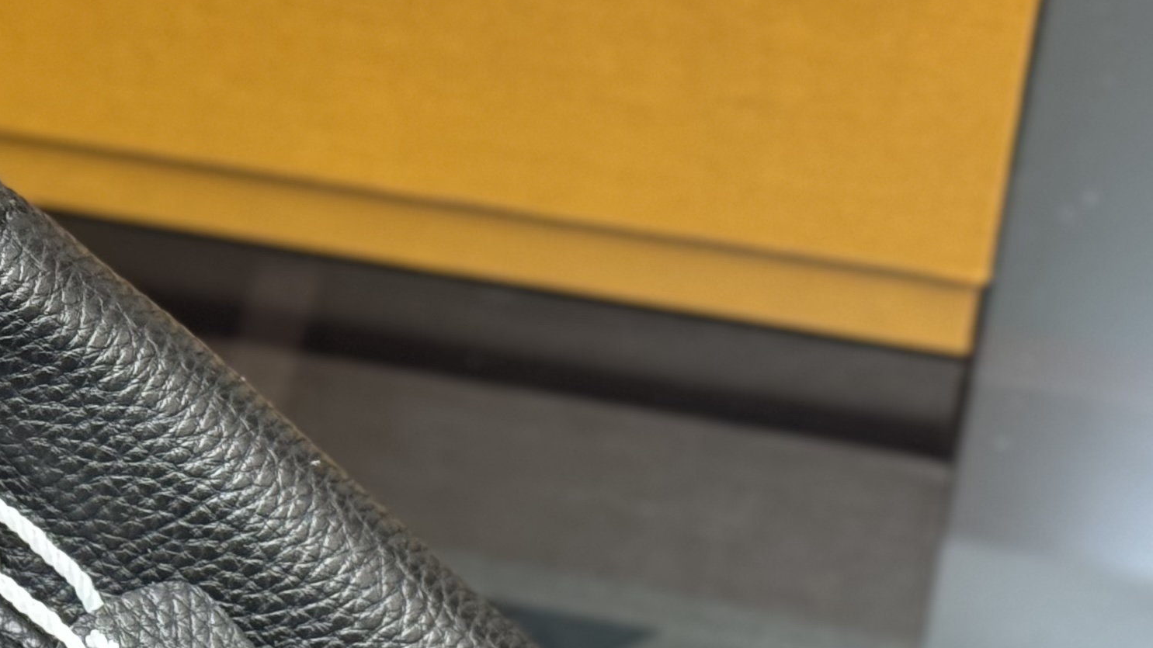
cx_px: -313
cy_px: 456
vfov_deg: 8.5
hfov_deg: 14.5
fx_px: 4341
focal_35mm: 142
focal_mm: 6.76
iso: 200
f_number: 1.78
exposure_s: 1/60
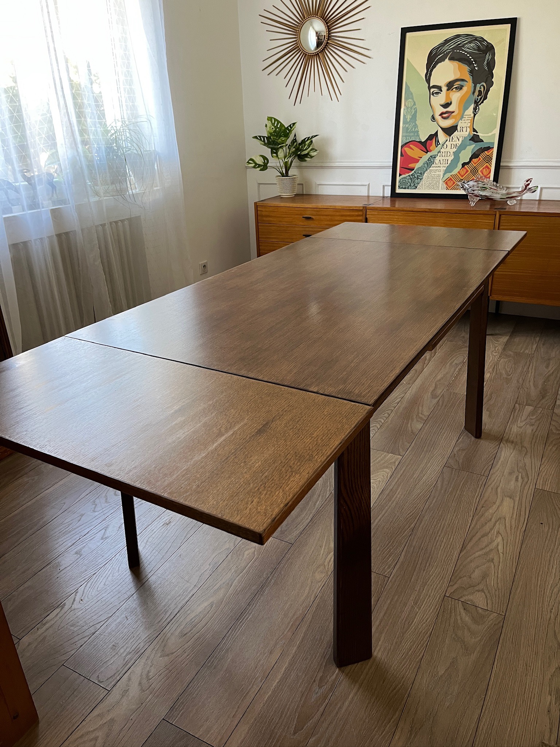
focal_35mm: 26
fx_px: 561
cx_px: 280
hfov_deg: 53.1
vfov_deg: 67.3
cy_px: 374
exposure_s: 1/60
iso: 200
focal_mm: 5.1
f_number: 1.6
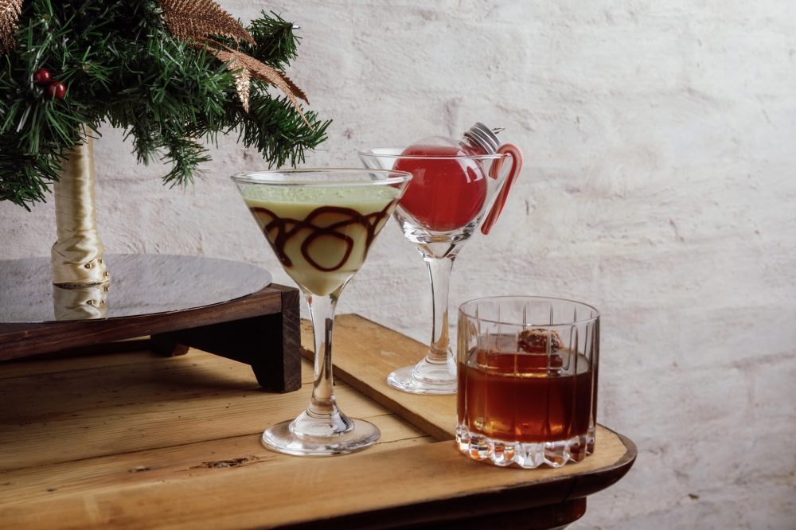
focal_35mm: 50
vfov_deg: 27.0
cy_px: 265
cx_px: 398
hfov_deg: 39.6
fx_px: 1105
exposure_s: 1/160
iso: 250
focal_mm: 50
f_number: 9
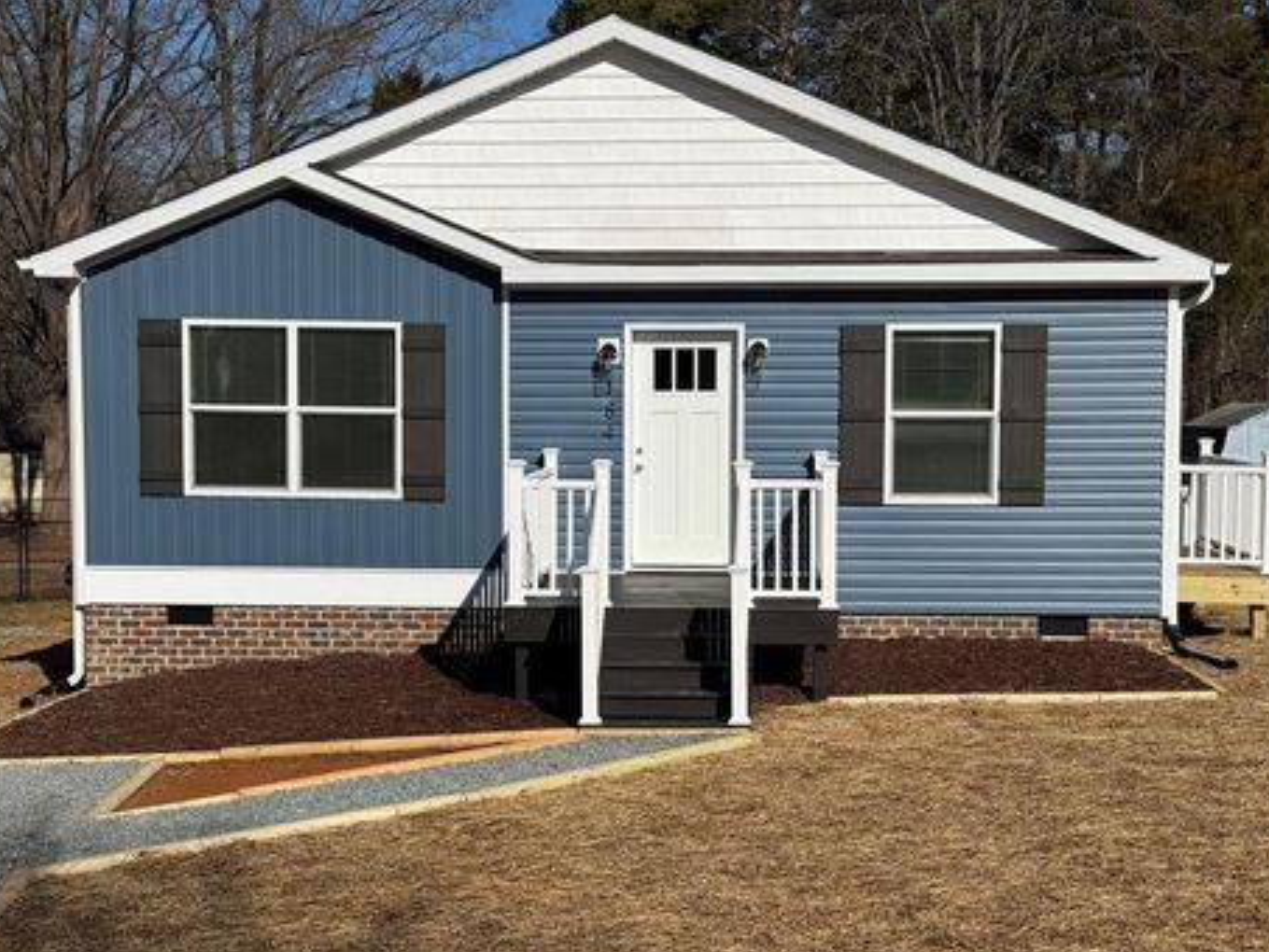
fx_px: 1943
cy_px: 500
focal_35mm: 53
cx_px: 616
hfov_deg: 36.2
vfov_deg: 27.5
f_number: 1.78
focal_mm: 6.76
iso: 64
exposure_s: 1/11364
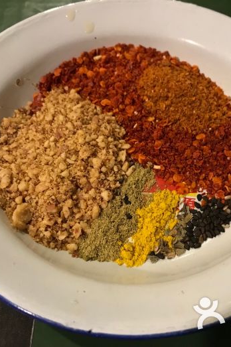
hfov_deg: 34.1
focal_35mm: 39
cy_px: 174
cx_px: 127
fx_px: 376
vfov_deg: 49.6
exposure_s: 1/17
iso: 100
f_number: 1.8
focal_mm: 3.99
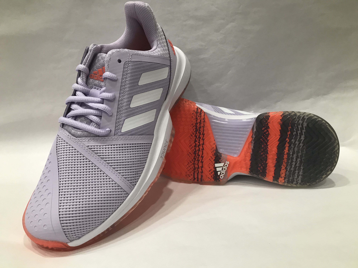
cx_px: 179
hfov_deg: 63.4
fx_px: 290
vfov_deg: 49.7
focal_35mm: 28
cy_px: 134
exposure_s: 1/33
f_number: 1.8
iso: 25
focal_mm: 3.99
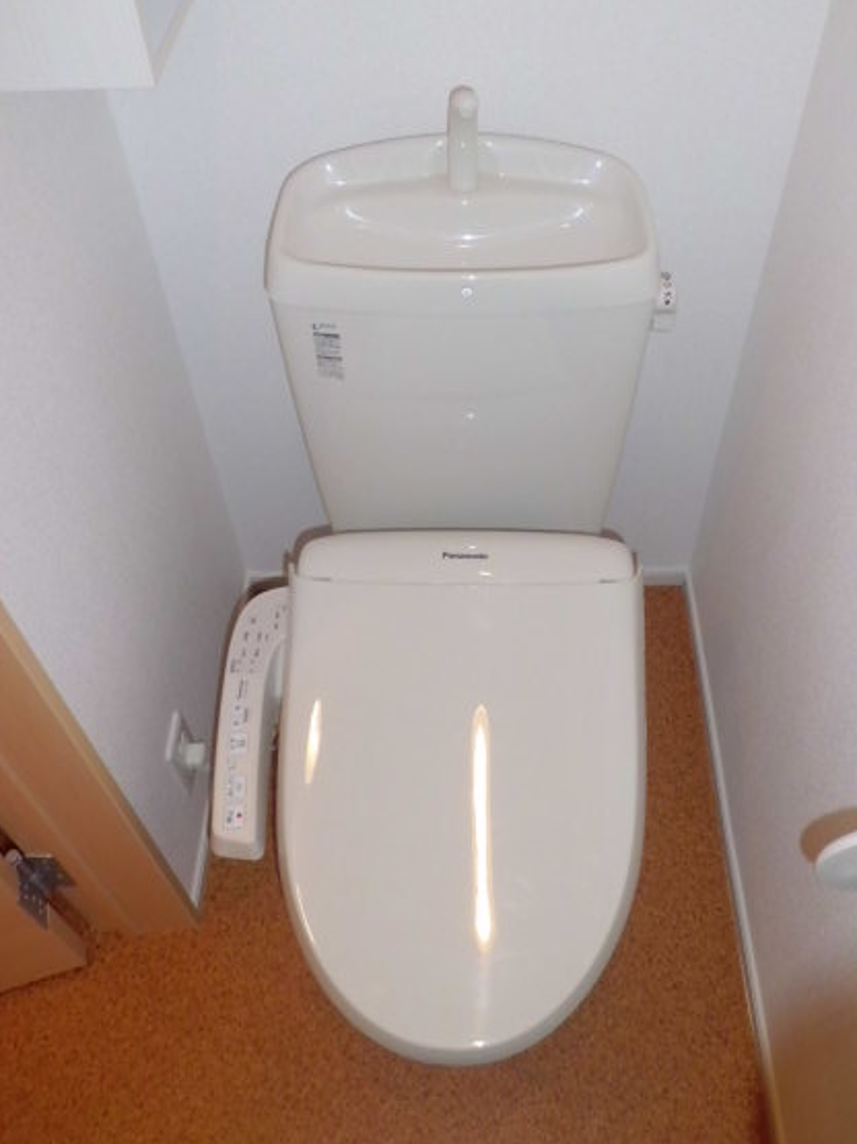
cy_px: 486
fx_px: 991
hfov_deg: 46.7
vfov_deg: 59.7
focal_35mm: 30
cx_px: 478
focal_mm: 4.7
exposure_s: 1/60
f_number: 2.8
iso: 100
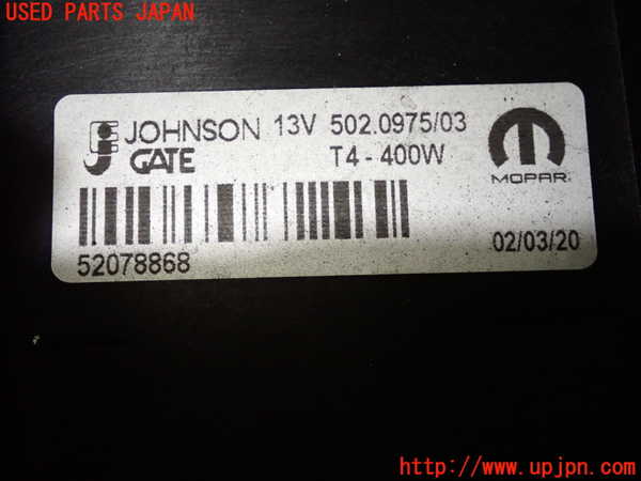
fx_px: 1148
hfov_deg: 31.2
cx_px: 320
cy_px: 240
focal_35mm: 62
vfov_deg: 23.7
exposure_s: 1/40
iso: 800
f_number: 3.6
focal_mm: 11.09
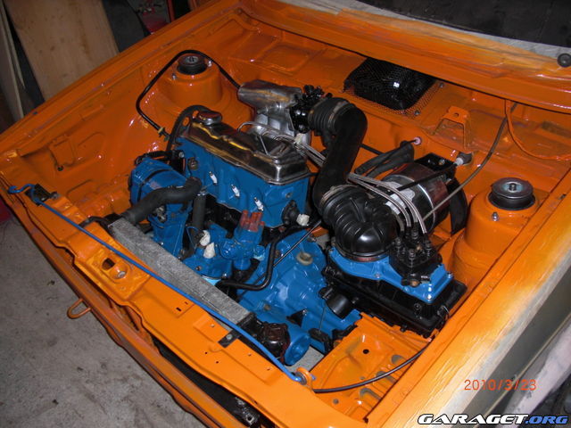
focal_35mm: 36
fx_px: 594
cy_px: 214
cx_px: 286
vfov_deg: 39.7
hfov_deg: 51.4
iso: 100
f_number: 2.8
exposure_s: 1/60
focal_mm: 6.3
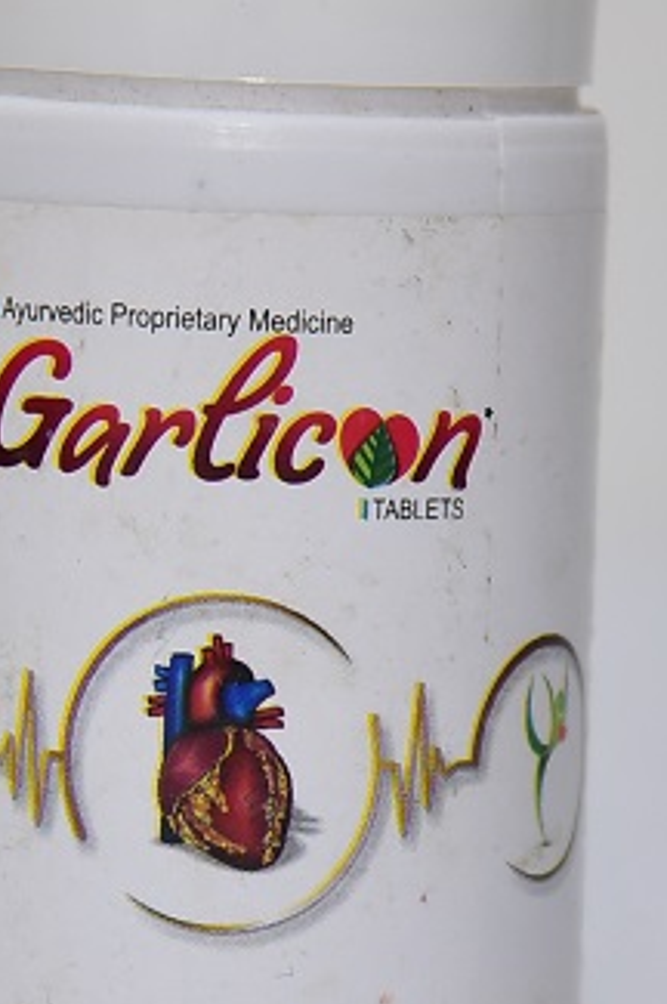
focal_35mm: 194
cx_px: 229
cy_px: 531
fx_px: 5403
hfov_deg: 7.1
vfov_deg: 10.6
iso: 1600
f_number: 5
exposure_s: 1/160
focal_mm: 120
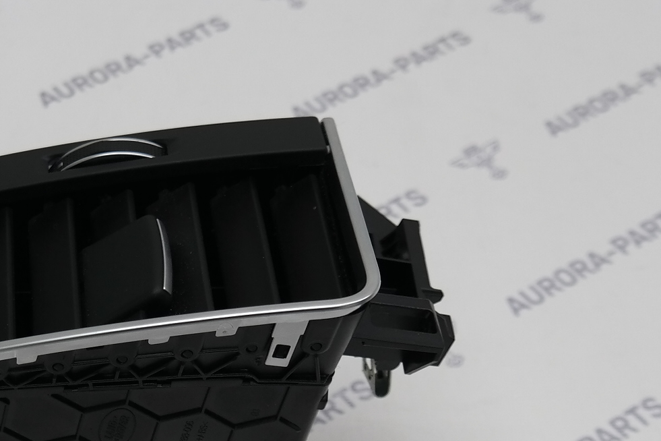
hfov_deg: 21.9
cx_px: 86
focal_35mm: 91
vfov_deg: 14.9
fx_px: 1671
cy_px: 371
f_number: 3.5
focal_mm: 20
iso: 100
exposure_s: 1/80
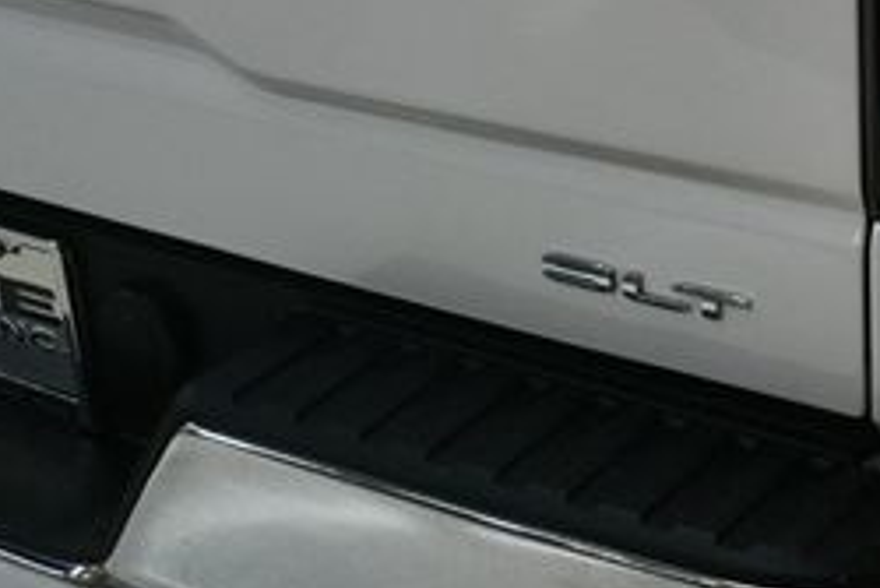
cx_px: 1049
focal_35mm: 92
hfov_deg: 20.7
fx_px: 2250
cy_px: -56
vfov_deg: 14.5
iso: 800
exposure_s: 1/125
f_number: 3.8
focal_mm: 24
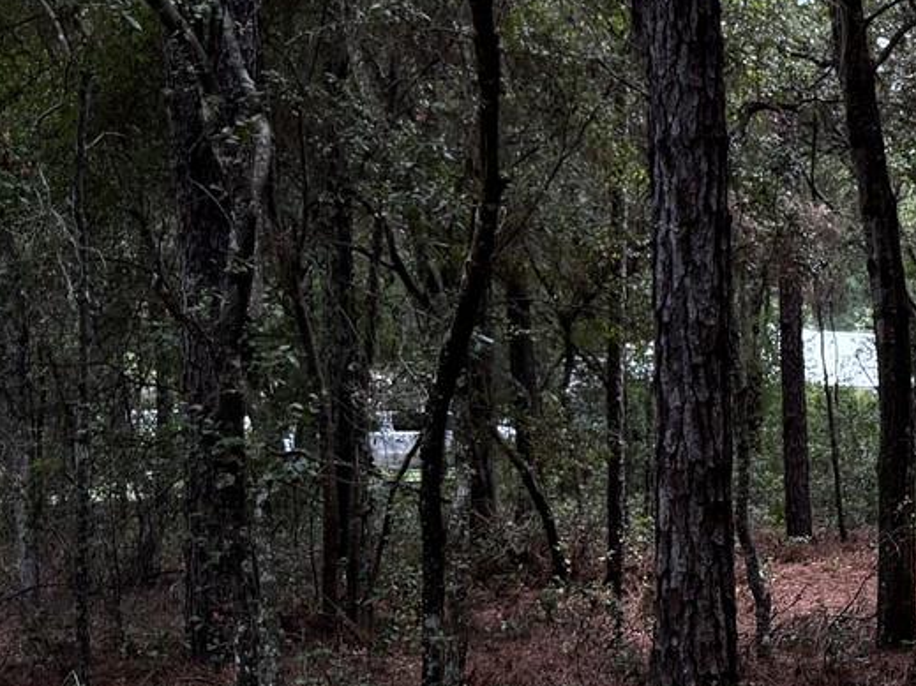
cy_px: 473
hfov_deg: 22.8
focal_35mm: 74
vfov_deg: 19.8
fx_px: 1958
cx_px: 1264
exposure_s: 1/214
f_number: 1.78
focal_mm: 6.76
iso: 64
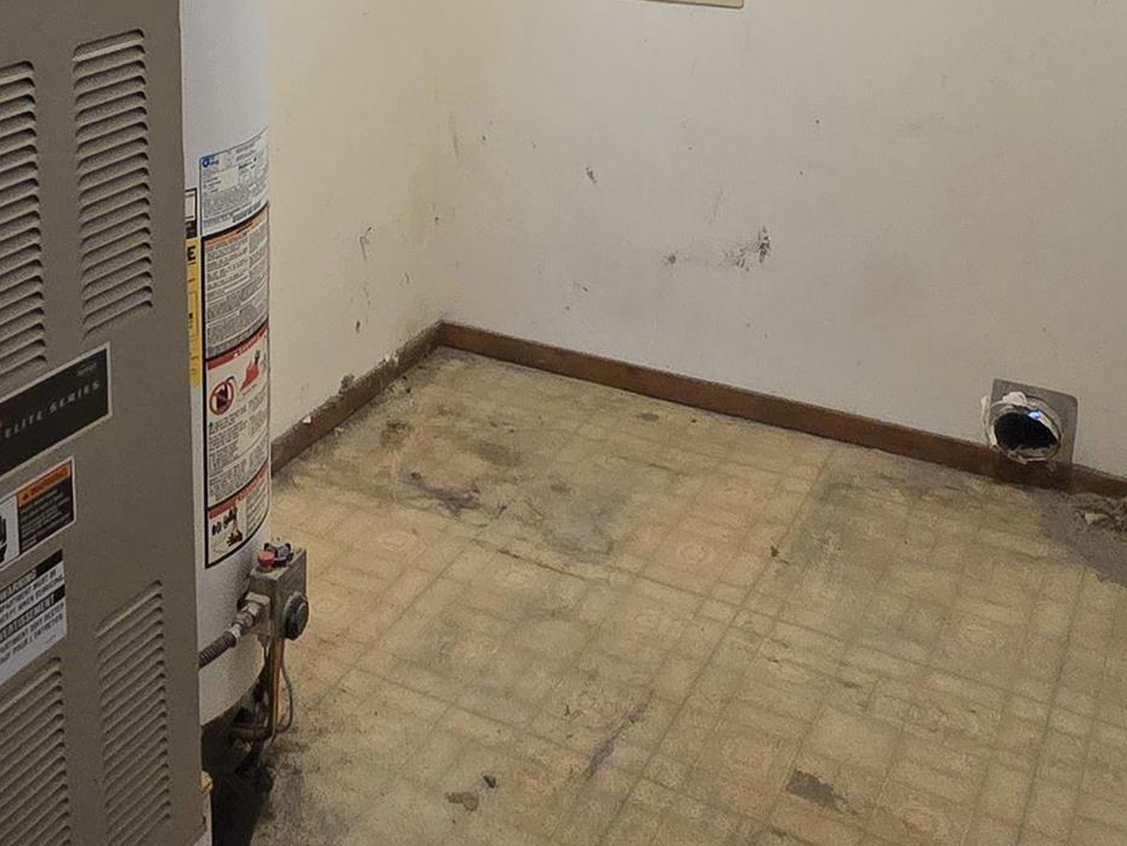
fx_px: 1400
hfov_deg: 42.9
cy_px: 38
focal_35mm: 43
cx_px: 329
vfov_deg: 31.5
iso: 800
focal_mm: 2.2
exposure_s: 1/60
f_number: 2.2
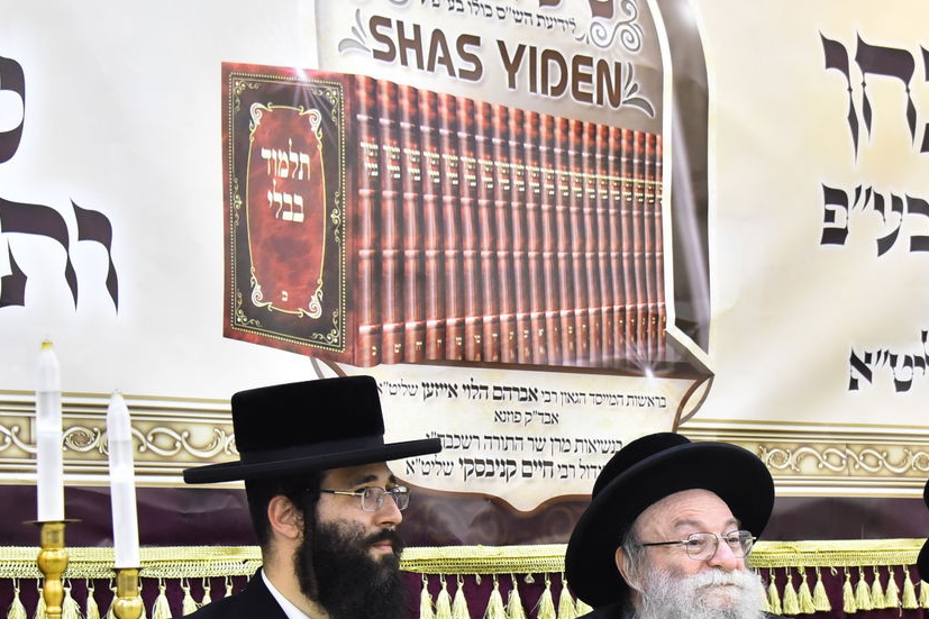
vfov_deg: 13.0
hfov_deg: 19.3
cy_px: 472
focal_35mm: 105
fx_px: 2709
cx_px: 675
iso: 3200
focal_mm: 62
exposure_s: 1/125
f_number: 5.6
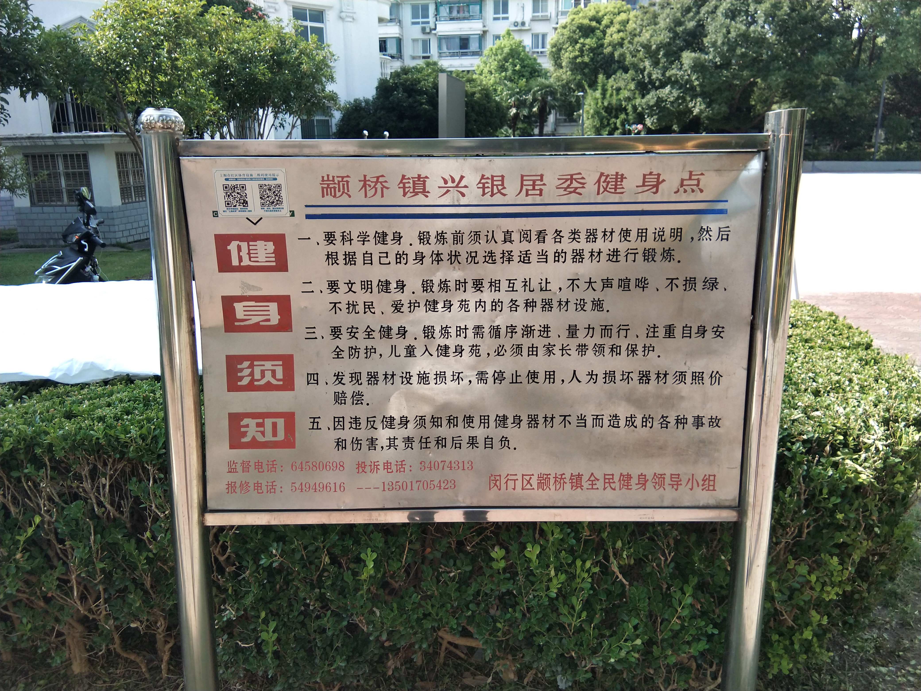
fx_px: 825
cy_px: 346
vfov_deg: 45.4
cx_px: 460
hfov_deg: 58.4
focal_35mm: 31
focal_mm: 3.69
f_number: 2.2
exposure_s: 1/334
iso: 50
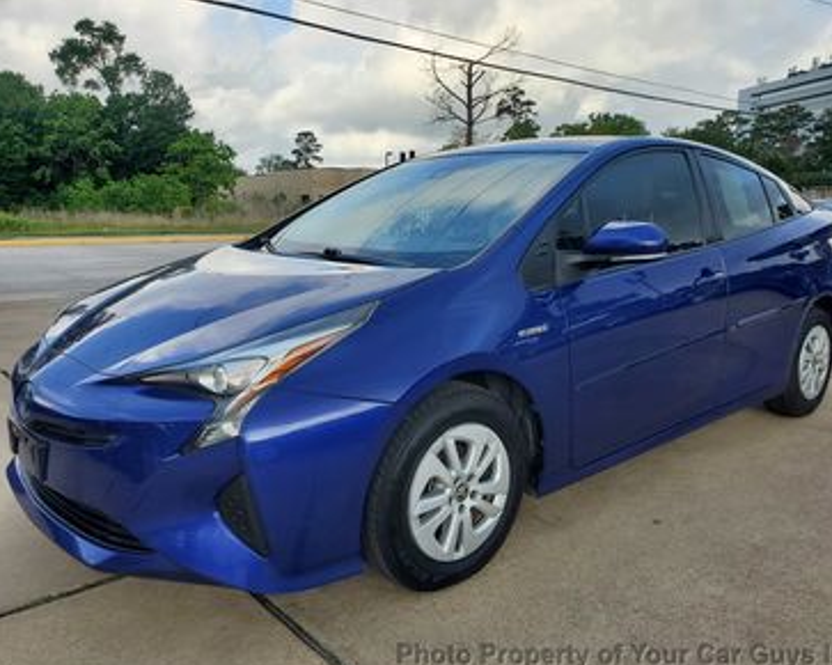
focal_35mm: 28
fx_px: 689
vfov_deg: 51.5
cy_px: 342
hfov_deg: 62.1
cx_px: 452
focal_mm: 4.3
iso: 50
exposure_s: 1/684
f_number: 2.4
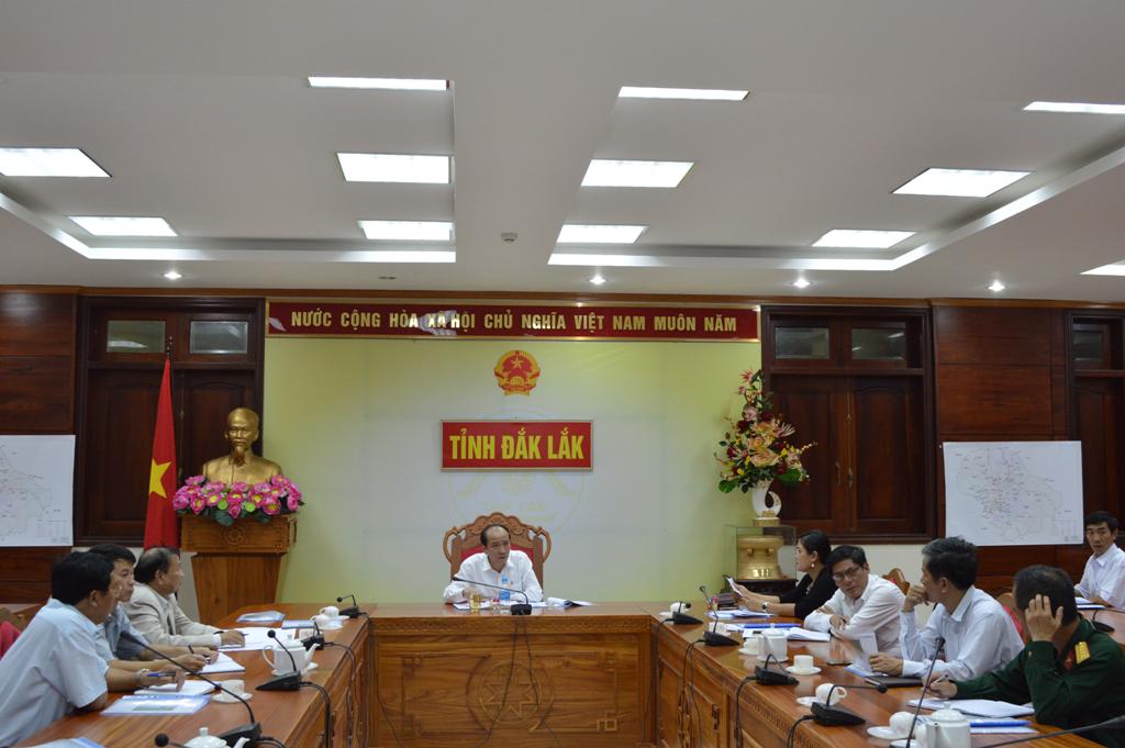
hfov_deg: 57.3
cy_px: 374
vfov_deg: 39.9
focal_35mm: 33
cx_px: 562
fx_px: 1030
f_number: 5.6
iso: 800
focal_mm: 22
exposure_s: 1/50
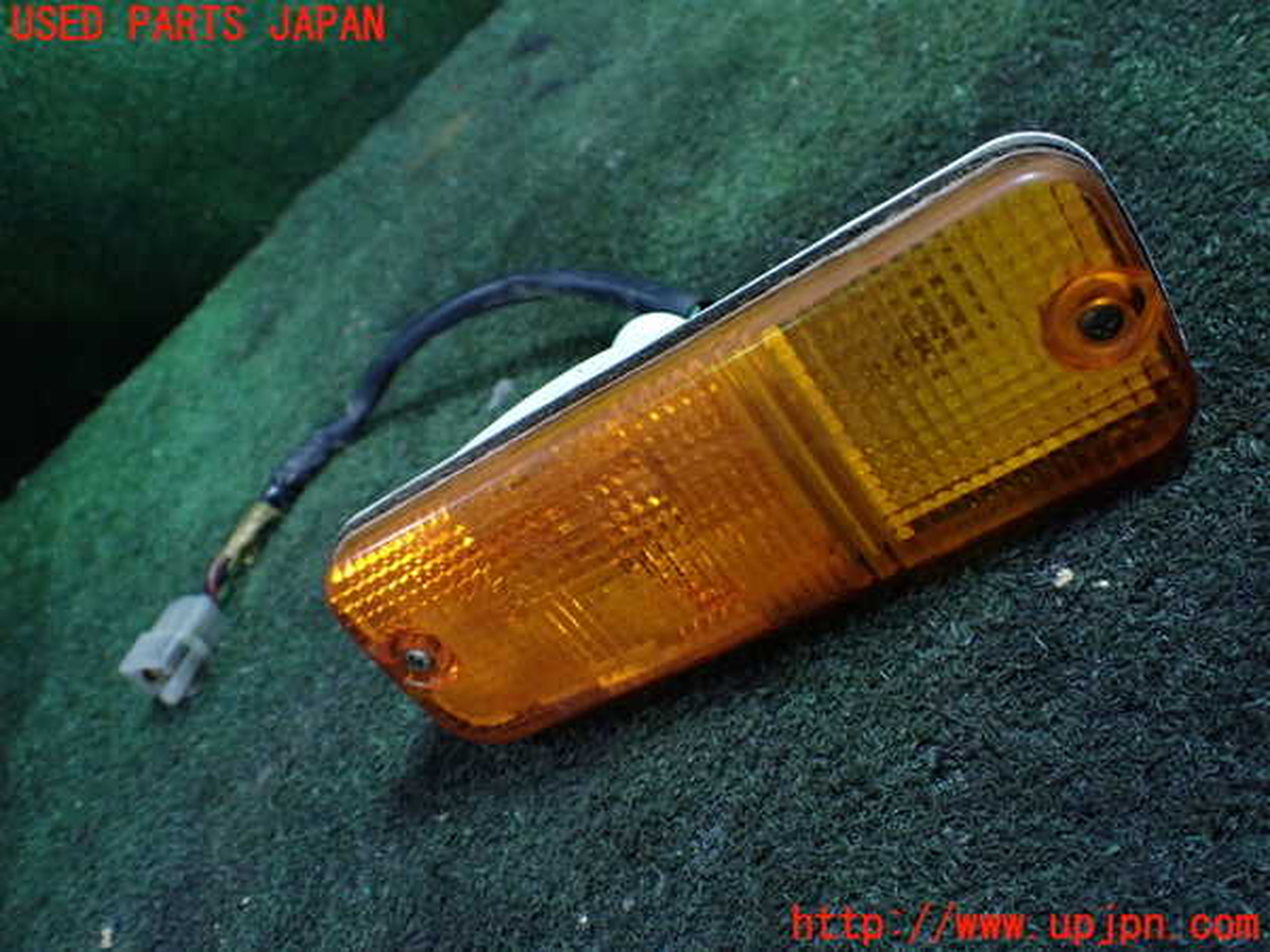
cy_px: 476
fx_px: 1101
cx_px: 635
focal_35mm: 30
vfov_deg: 46.8
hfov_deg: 60.0
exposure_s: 1/80
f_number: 2.3
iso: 800
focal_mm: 5.4
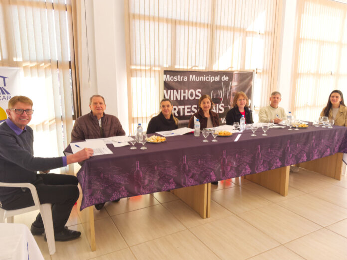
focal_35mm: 26
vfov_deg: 53.1
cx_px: 174
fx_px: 261
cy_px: 130
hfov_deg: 67.3
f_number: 1.8
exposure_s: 1/369
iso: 64
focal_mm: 6.8
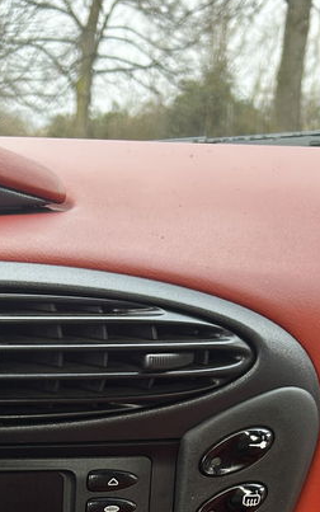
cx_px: 37
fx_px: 976
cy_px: 603
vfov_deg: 26.4
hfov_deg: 18.3
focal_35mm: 70
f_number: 1.5
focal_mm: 5.7
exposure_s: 1/121
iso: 100
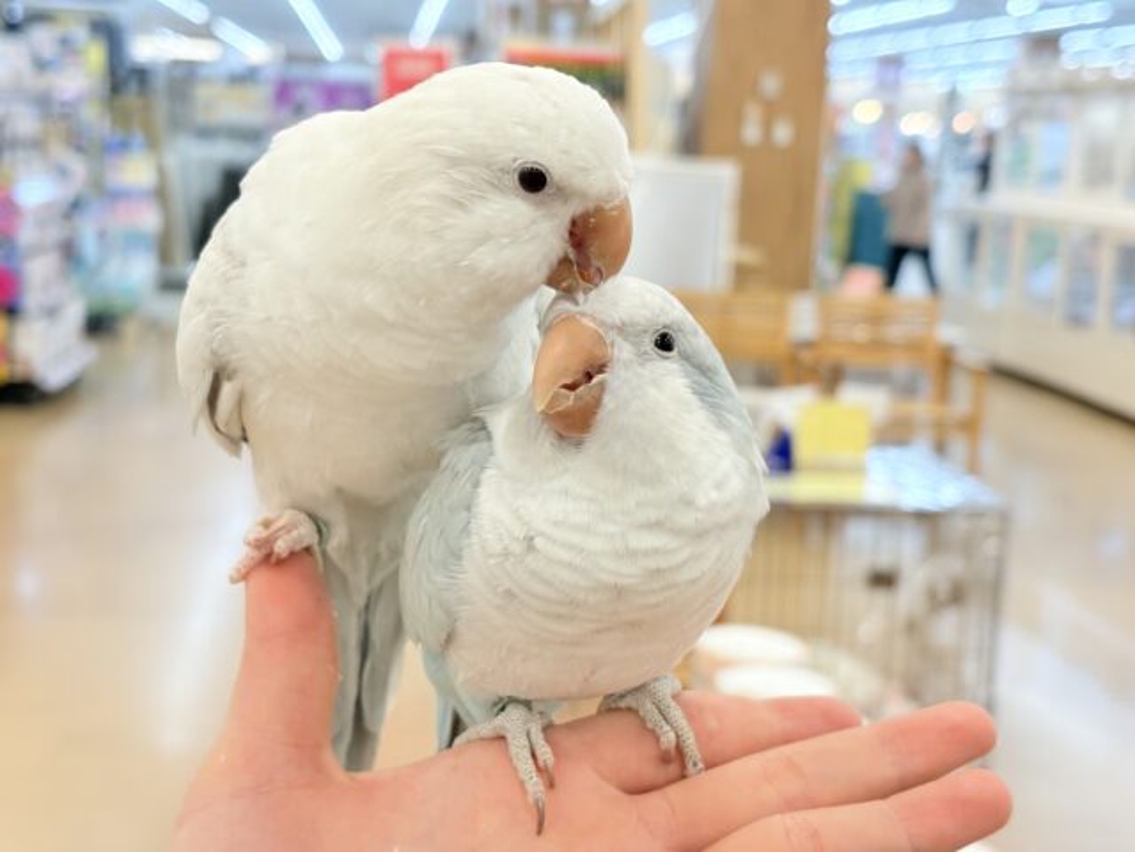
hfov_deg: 36.8
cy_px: 426
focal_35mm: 52
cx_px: 568
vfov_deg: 28.0
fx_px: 1705
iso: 80
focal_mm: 5.96
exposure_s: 1/100
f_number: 1.6
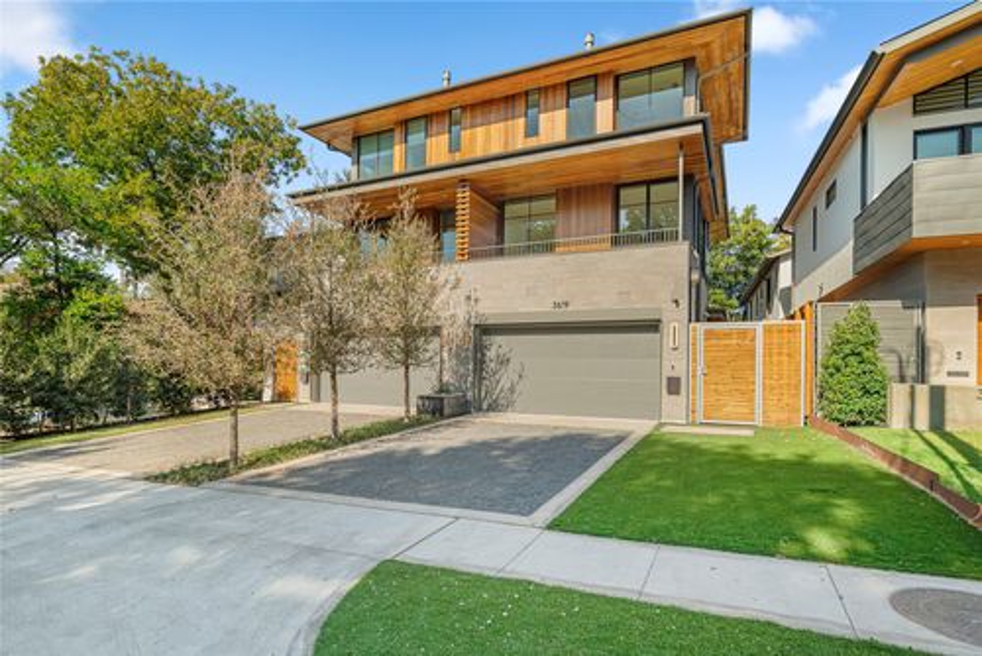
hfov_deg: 93.2
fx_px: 464
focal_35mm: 17
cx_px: 491
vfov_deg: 70.5
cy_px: 328
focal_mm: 17
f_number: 5.6
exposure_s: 1/80
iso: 50
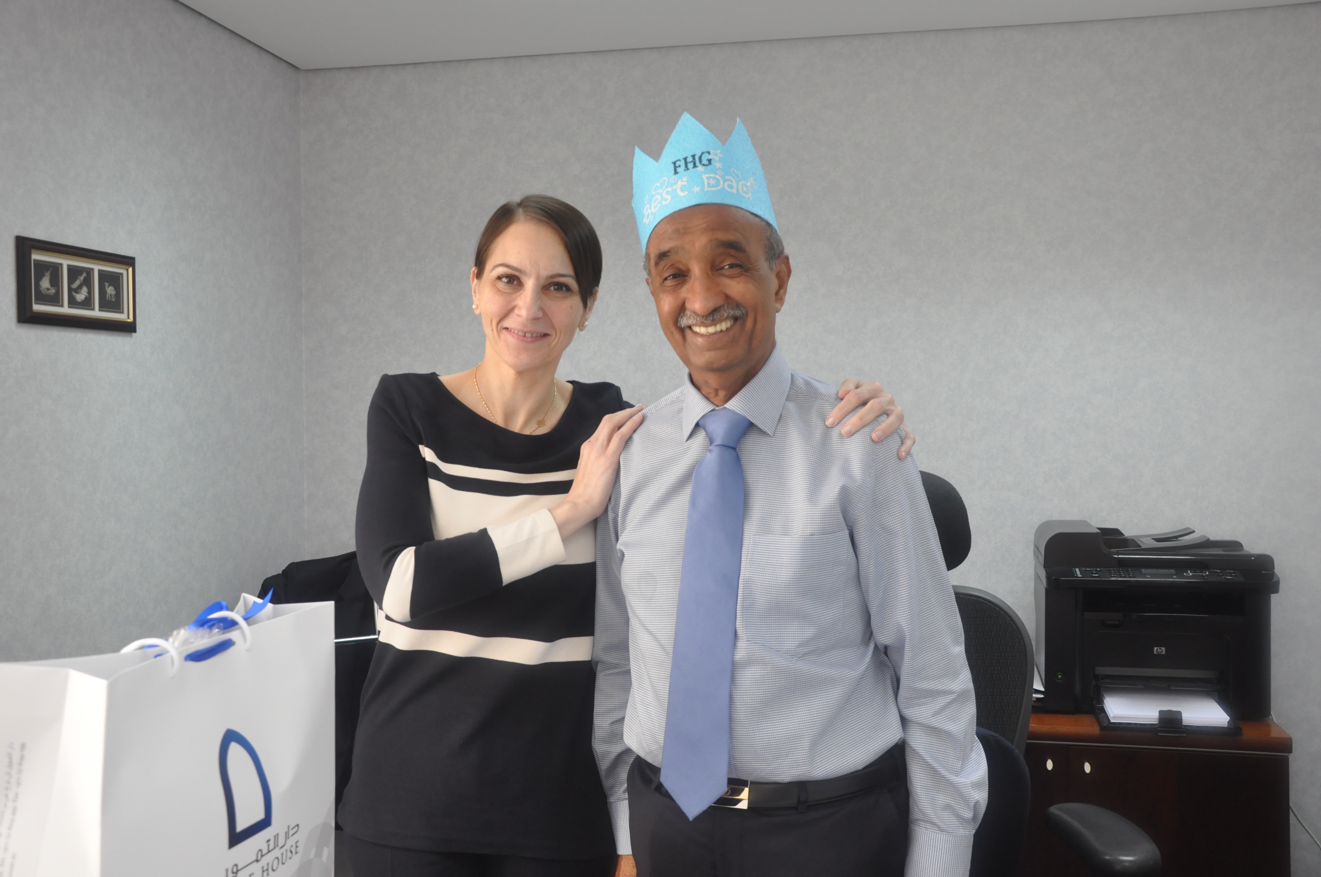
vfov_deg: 39.9
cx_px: 660
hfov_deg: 57.3
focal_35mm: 33
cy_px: 438
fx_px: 1209
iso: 800
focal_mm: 22
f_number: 6.3
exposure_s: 1/40
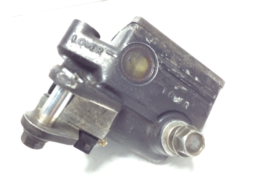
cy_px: 96
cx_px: 128
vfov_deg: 44.1
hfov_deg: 56.9
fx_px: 236
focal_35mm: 32
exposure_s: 1/60
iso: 40
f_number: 2.4
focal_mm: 3.3
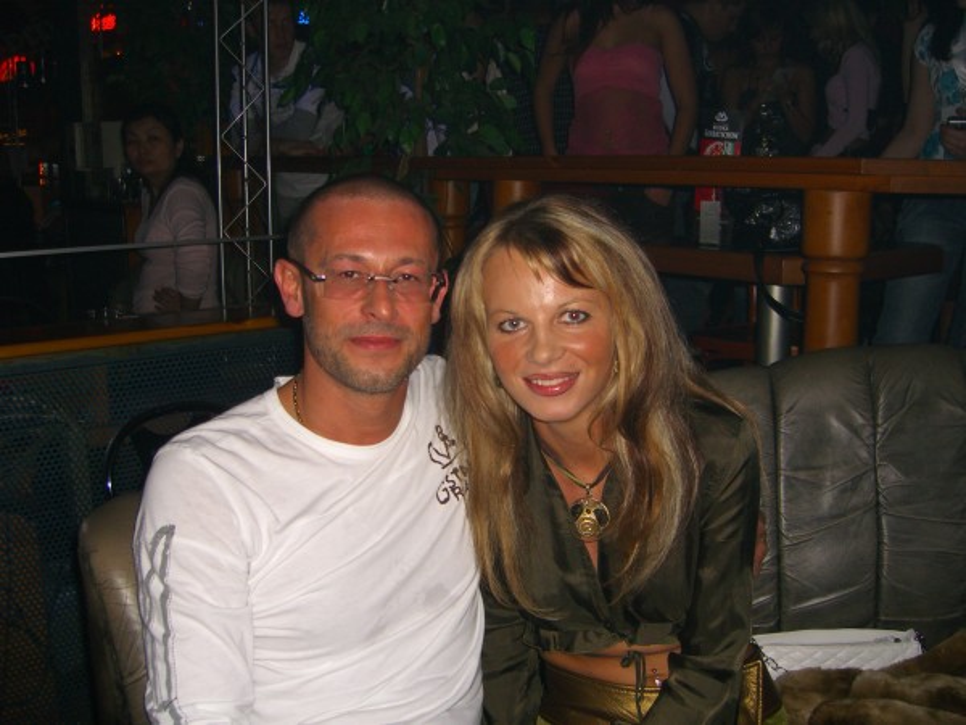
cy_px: 362
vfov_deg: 37.7
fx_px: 1060
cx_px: 483
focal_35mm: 38
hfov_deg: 49.0
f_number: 2.8
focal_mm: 7.9
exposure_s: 1/60
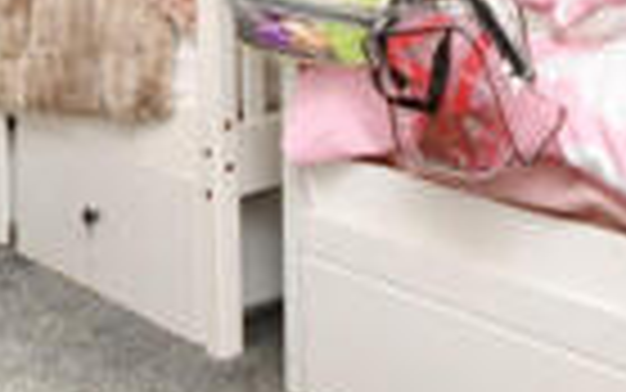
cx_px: 385
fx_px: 1229
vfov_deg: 16.3
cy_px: -219
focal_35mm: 72
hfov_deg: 28.5
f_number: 4
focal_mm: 10
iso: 900
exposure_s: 1/60
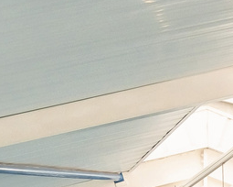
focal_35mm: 212
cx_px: 558
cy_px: 421
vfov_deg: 7.0
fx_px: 1462
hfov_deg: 8.4
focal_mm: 20
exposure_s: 1/800
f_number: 8
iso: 640
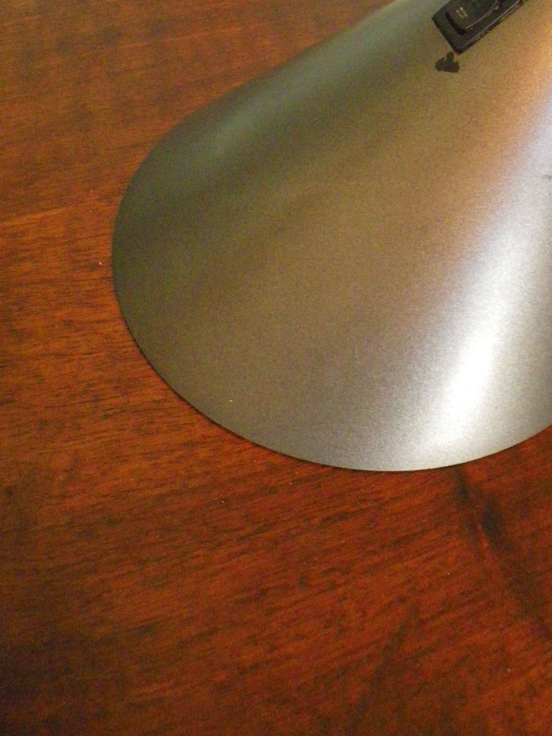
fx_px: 978
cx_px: 385
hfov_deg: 31.2
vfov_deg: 39.8
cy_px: 161
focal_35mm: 46
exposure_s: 1/25
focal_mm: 4.9
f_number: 2.6
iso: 800
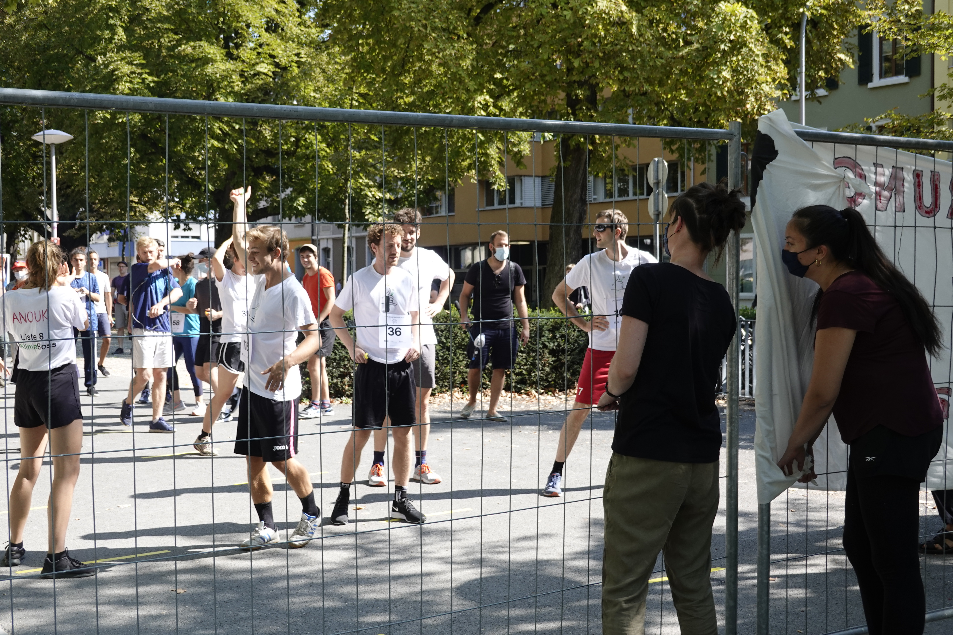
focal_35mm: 48
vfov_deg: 28.1
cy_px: 318
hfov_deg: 41.1
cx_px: 476
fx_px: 1271
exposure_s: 1/250
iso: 125
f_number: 4
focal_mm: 18.24
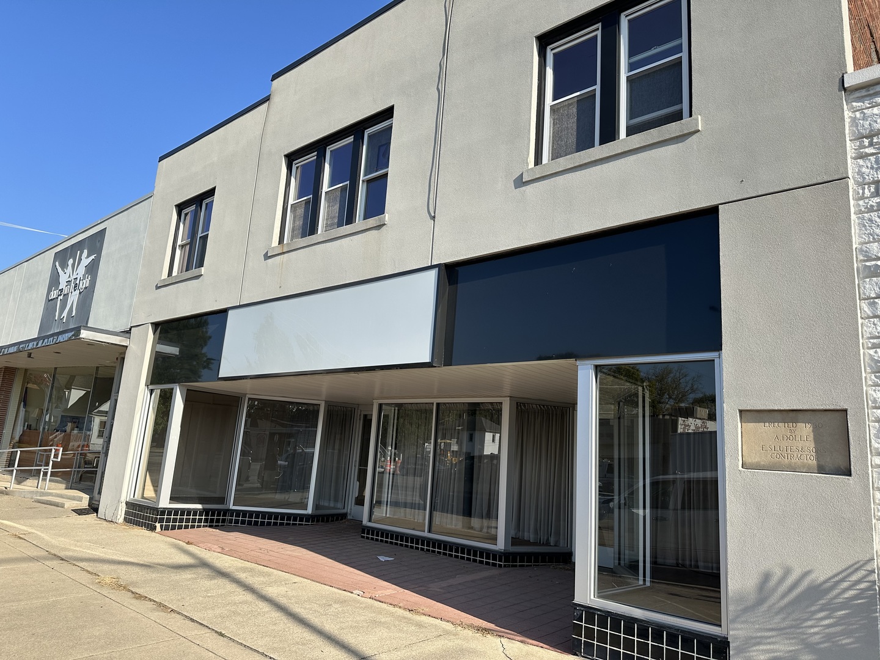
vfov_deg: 56.8
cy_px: 330
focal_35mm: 24
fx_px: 610
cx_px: 440
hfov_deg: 71.6
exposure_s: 1/3155
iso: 80
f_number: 1.78
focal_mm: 6.86
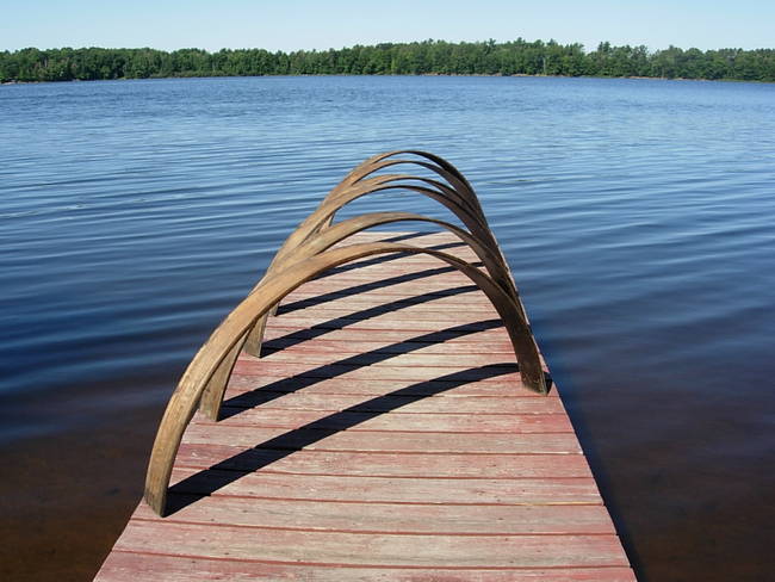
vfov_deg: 37.7
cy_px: 291
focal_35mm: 38
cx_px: 388
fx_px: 851
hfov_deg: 49.0
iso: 64
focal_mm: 7.8
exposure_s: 1/575
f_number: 4.8
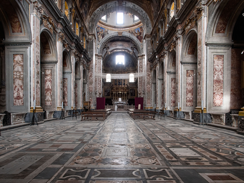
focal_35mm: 24
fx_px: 169
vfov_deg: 56.8
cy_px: 92
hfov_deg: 71.6
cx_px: 122
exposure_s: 1/20
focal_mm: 12
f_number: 5
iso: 1250
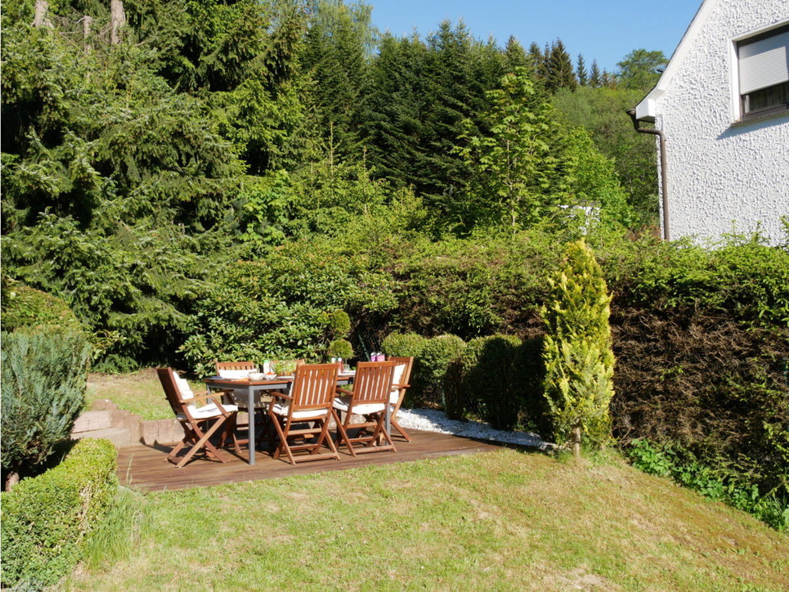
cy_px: 296
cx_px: 394
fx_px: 866
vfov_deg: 37.7
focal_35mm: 38
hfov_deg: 49.0
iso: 200
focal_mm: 19
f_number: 10
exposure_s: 1/125
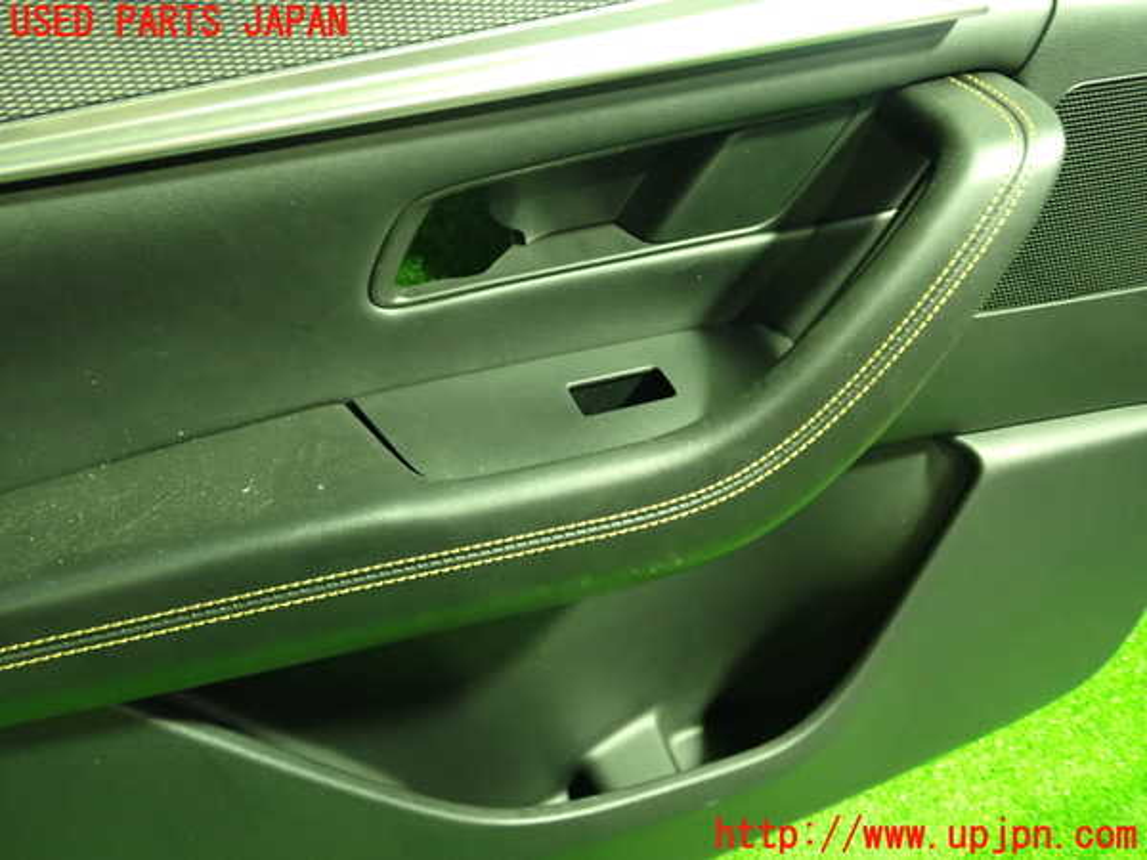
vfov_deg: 46.8
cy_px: 430
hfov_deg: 60.0
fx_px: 994
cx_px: 574
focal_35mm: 30
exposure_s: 1/20
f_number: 2.3
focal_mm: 5.4
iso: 800
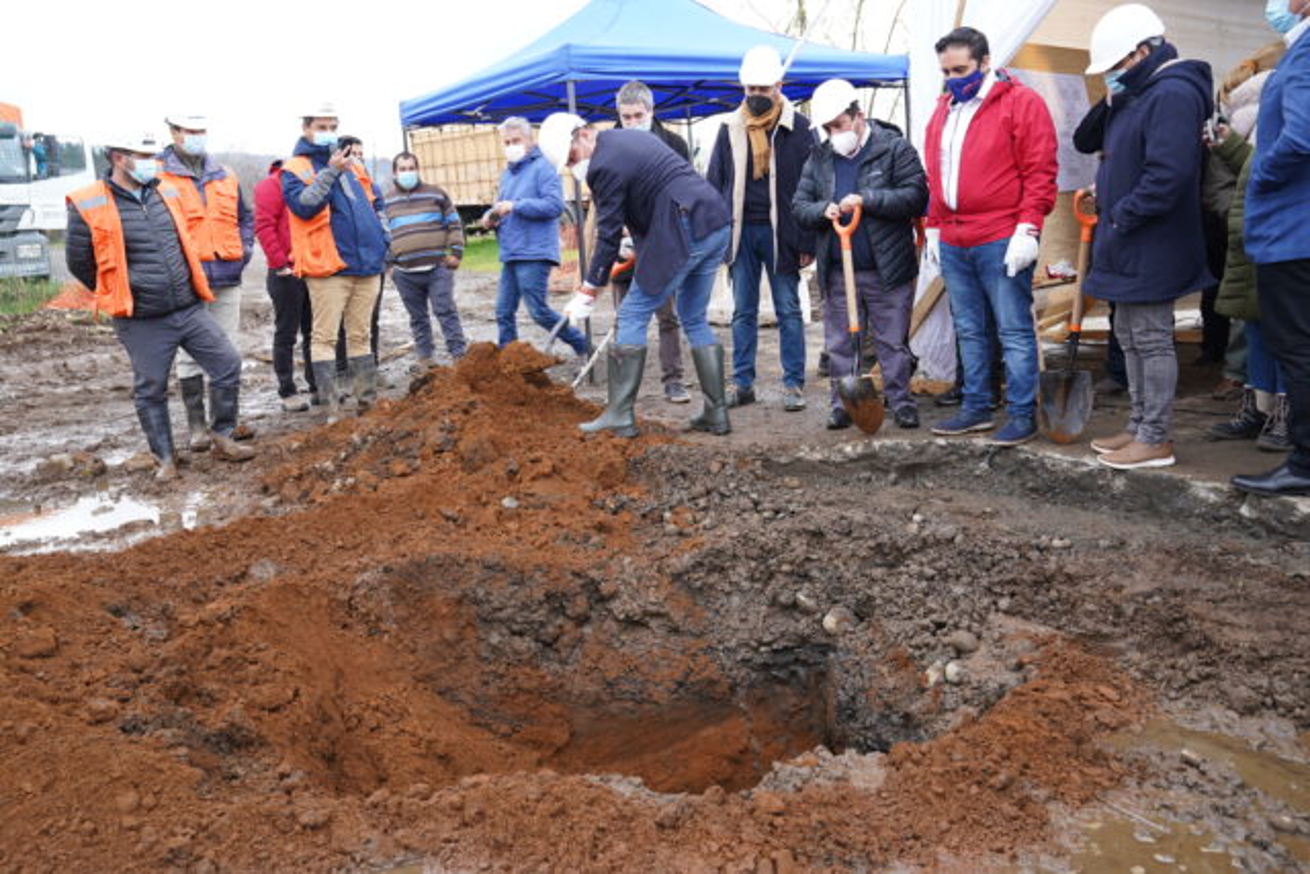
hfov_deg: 61.9
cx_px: 655
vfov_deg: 43.6
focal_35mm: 30
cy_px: 437
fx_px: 1092
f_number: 4
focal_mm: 30
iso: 100
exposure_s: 1/60
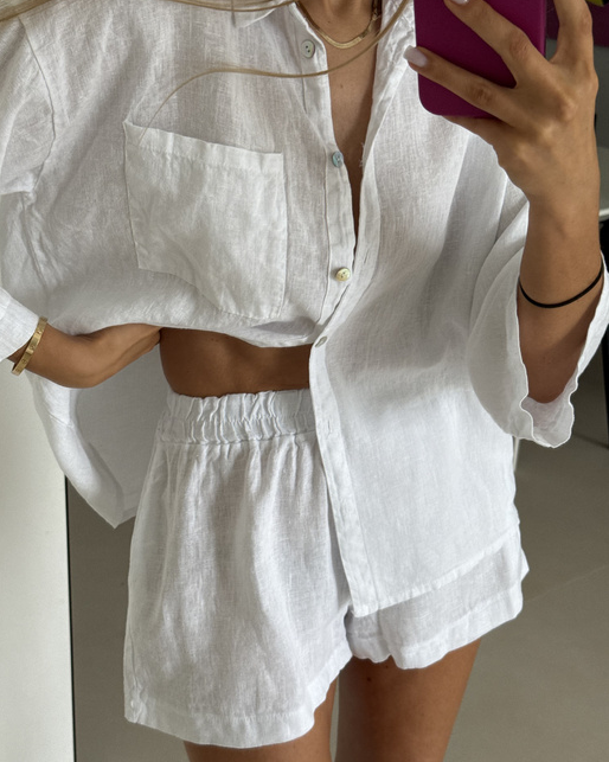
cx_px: 299
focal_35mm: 51
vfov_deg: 36.7
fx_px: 1150
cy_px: 390
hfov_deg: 29.7
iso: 100
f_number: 1.78
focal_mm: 6.76
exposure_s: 1/63
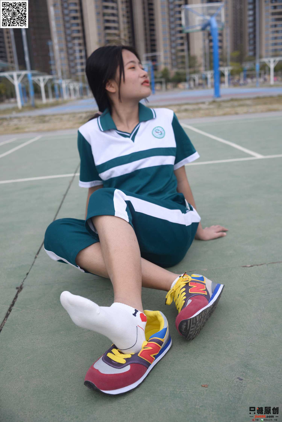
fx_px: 411
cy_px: 211
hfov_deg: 37.9
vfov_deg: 54.4
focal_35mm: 35
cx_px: 141
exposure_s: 1/640
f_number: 6.3
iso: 160
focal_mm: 35
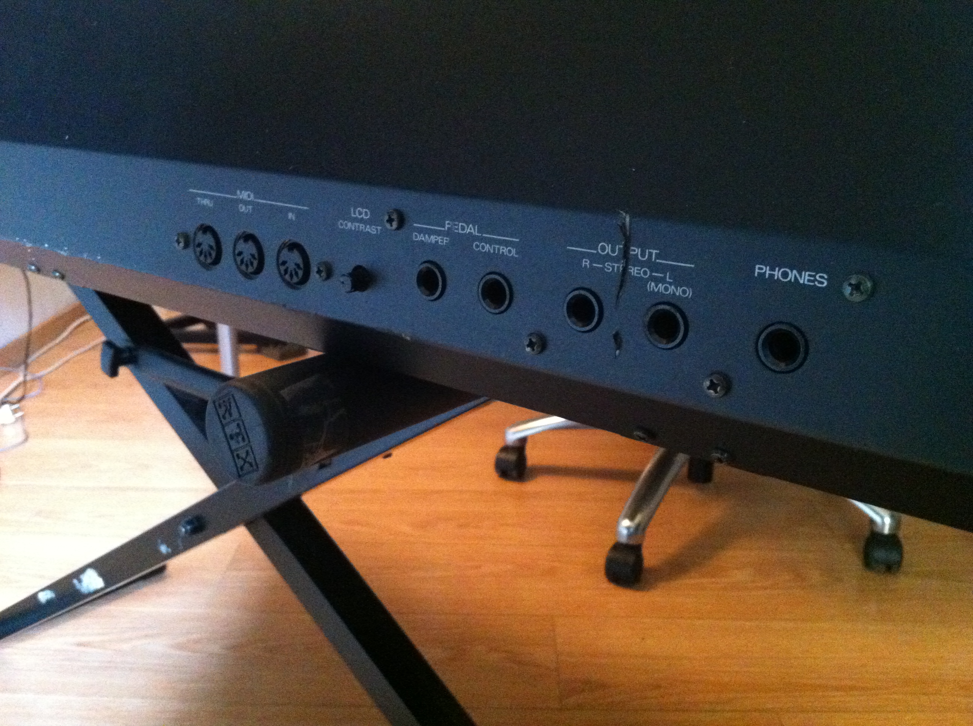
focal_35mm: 35
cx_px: 486
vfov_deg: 40.6
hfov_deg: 52.7
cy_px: 363
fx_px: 982
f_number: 2.8
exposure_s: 1/15
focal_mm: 3.85
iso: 1000
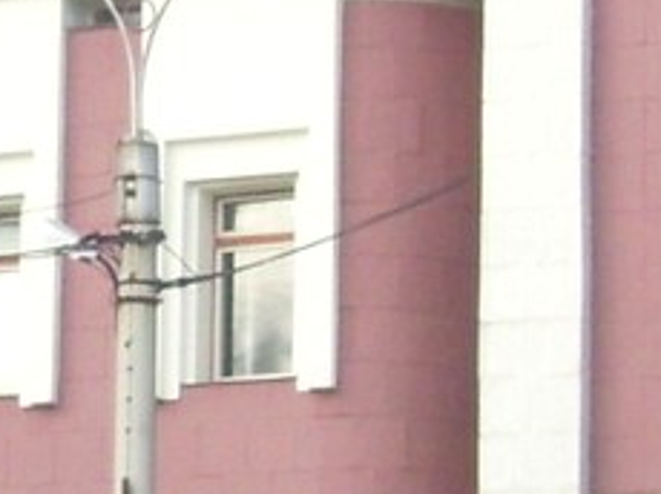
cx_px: 266
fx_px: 4216
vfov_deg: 6.7
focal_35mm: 221
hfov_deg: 9.0
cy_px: 395
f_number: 5.6
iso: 80
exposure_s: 1/160
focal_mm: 5.7
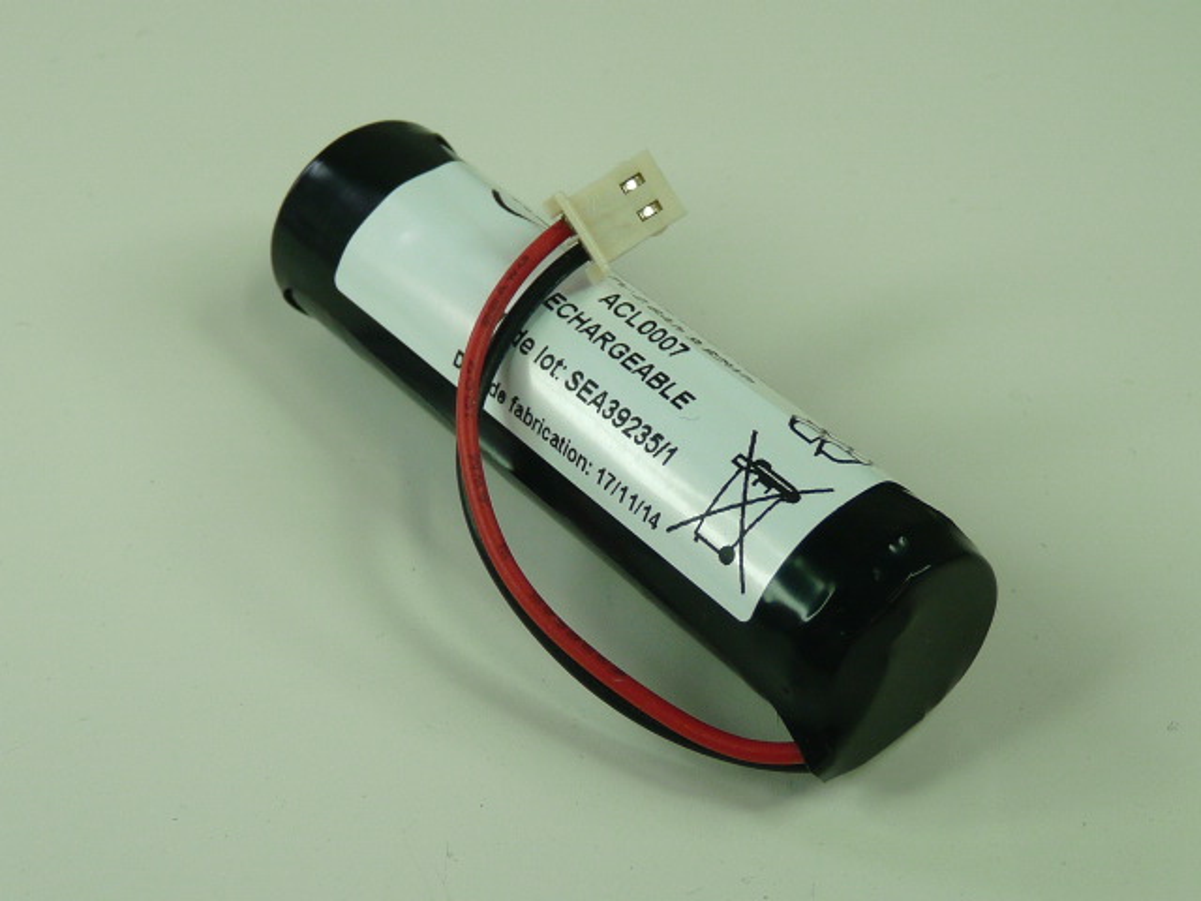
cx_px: 600
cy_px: 450
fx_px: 2498
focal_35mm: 72
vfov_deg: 20.4
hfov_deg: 27.0
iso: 100
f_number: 3
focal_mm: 7.2
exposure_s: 1/80
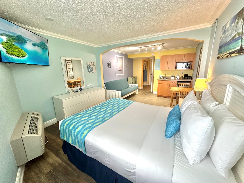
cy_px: 92
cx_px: 122
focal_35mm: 14
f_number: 2.2
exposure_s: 1/60
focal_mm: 2.22
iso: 250
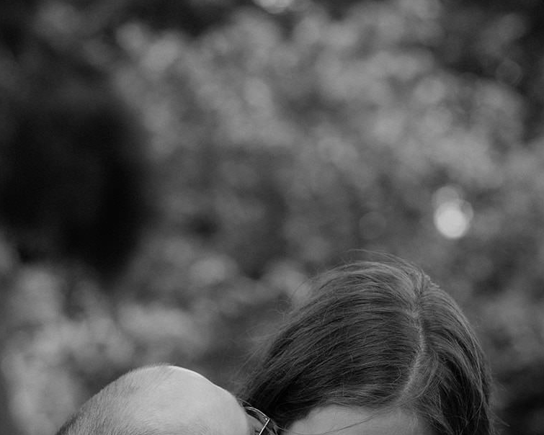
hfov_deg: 11.4
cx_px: 376
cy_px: 471
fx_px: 2721
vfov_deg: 9.1
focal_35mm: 169
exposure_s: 1/800
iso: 400
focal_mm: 85
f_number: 3.5
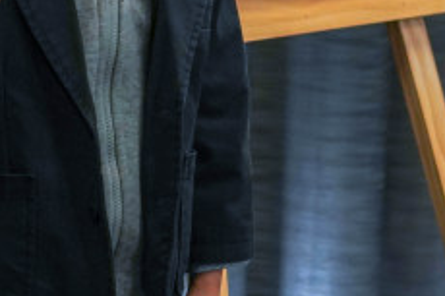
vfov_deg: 3.7
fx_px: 4508
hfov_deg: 5.6
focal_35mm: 365
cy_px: -94
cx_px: 480
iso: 2000
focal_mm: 105
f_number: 4
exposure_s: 1/100
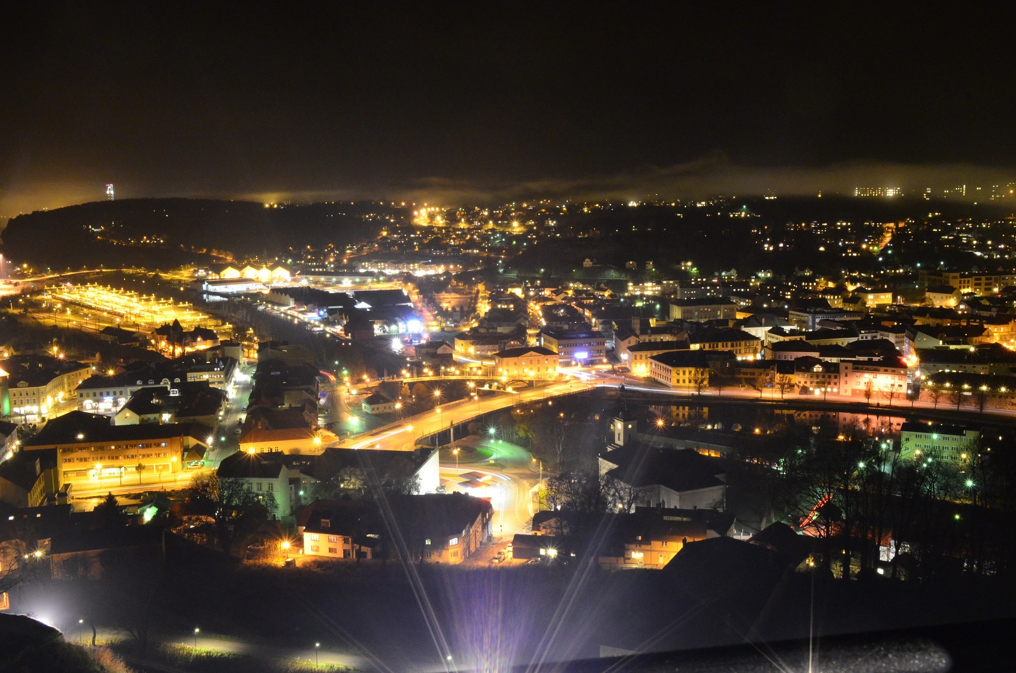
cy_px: 336
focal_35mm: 36
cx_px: 508
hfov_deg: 53.2
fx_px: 1014
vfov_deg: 36.7
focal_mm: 24
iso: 2500
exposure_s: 13
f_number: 16
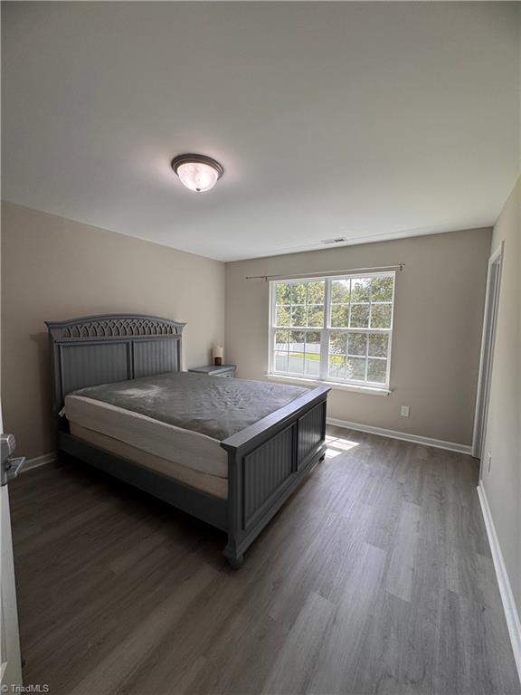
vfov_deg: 102.1
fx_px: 281
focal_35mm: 14
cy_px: 348
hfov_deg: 85.7
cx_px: 260
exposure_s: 1/140
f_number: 2.2
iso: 40
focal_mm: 2.22
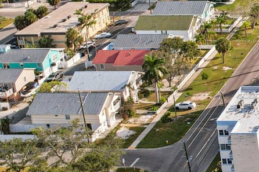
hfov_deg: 15.9
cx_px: 517
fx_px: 726
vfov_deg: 13.3
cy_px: -8
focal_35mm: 101
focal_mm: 8.4
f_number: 2.8
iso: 130
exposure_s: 1/2500
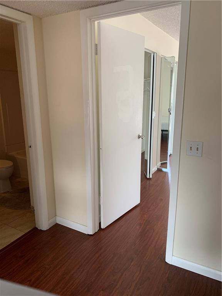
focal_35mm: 26
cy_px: 148
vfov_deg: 67.3
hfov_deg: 53.1
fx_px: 222
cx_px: 111
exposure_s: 1/60
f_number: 1.8
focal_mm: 4.25
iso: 125
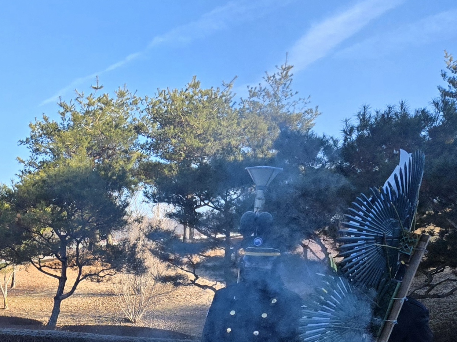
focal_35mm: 64
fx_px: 845
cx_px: -119
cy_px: 437
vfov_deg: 21.0
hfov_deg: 26.3
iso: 80
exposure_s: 1/3333
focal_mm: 5.4
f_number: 1.8
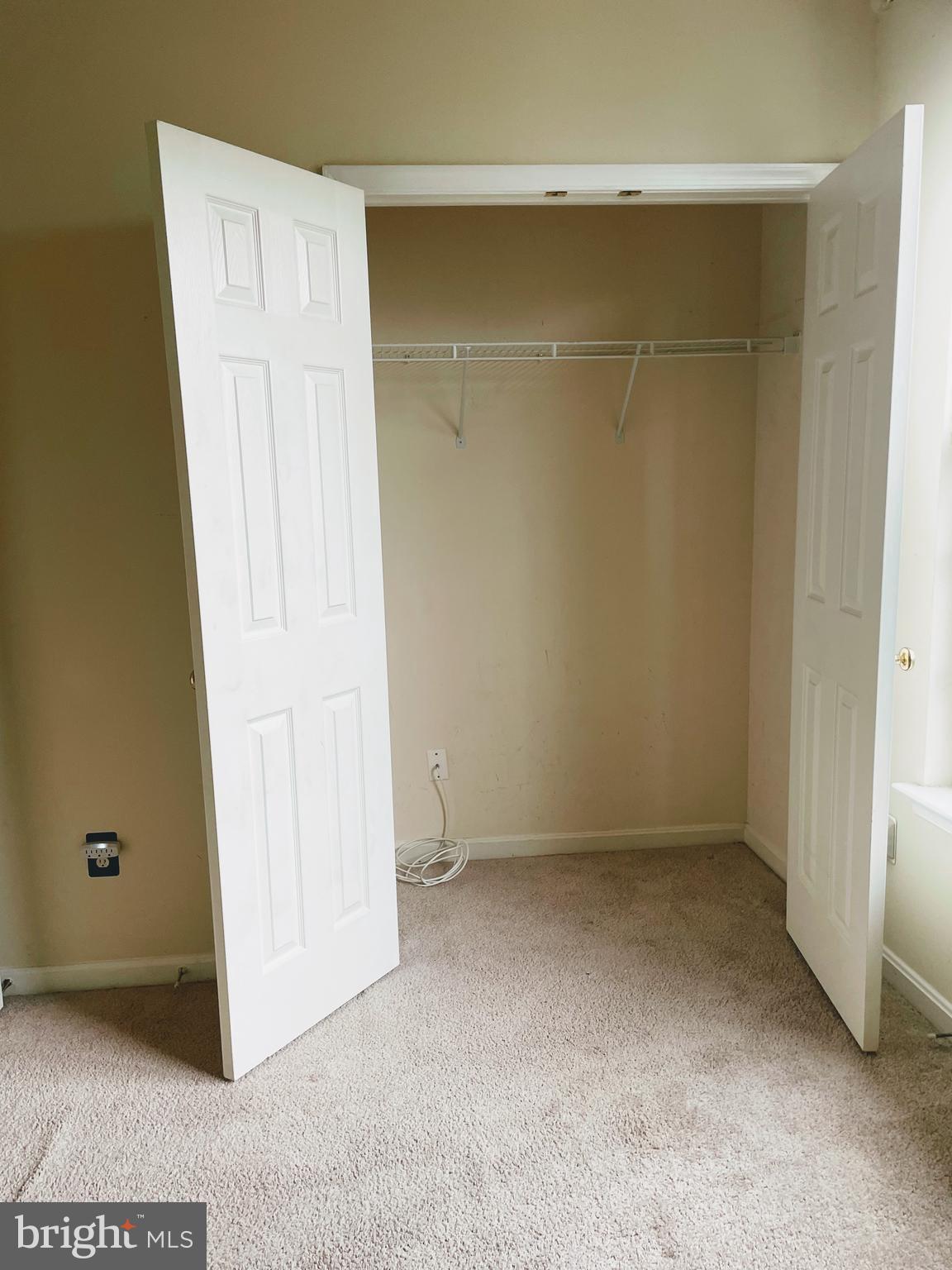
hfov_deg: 53.1
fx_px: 953
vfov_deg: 67.3
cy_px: 635
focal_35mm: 26
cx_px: 476
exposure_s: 1/121
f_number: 1.6
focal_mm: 4.2
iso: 125
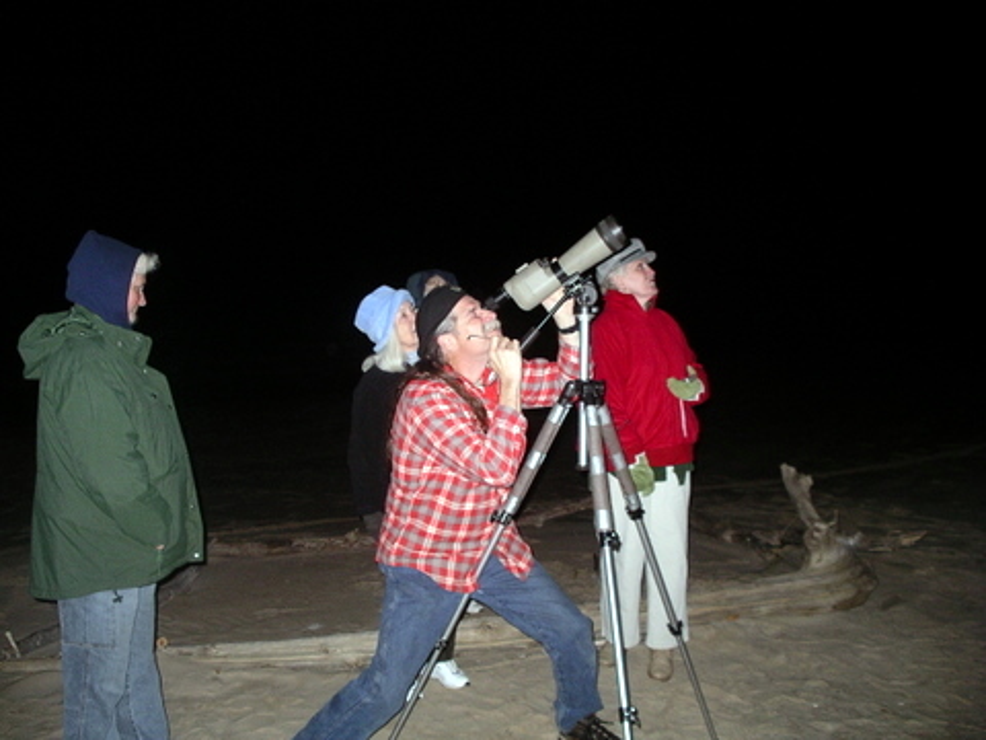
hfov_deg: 50.1
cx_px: 493
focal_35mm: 37
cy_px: 370
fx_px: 1054
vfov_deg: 38.7
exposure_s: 1/40
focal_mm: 7.8
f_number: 2.8
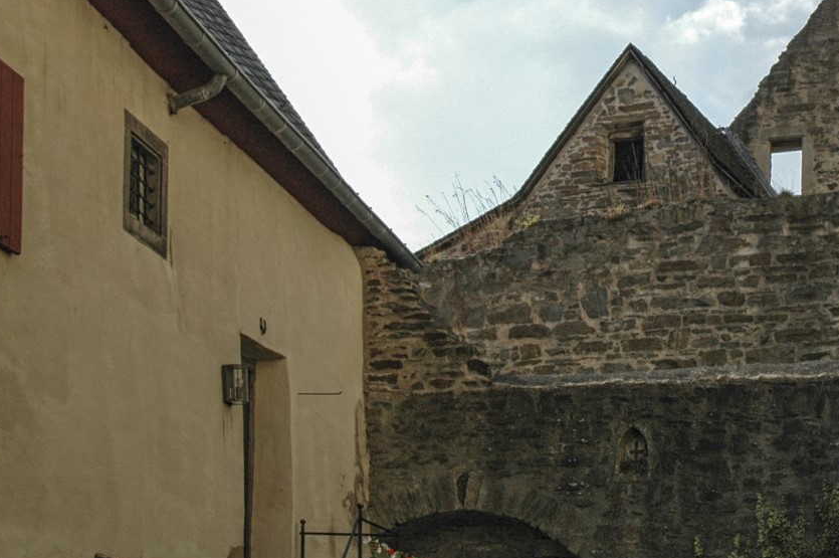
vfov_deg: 19.4
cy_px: 183
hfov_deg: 28.1
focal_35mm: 70
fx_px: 1630
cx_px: 705
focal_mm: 24
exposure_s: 1/400
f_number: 10
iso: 200
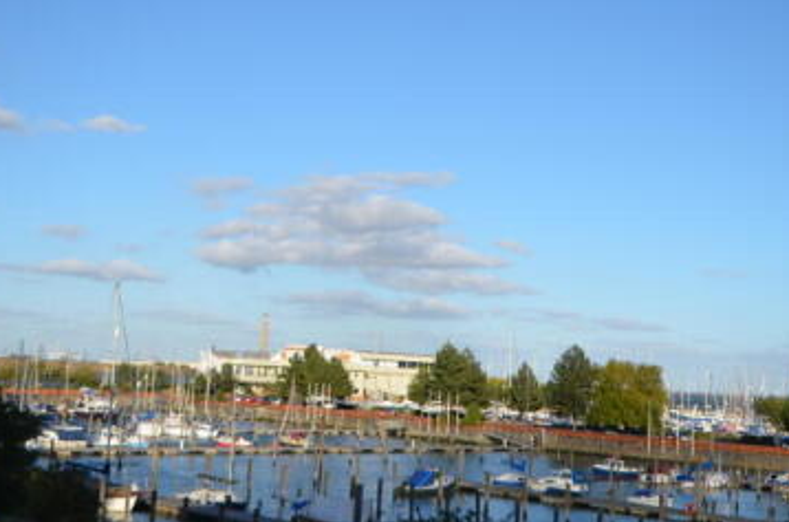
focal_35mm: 55
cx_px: 412
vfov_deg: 24.5
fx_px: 1203
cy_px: 209
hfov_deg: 36.3
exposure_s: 1/250
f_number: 8
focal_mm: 20
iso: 100
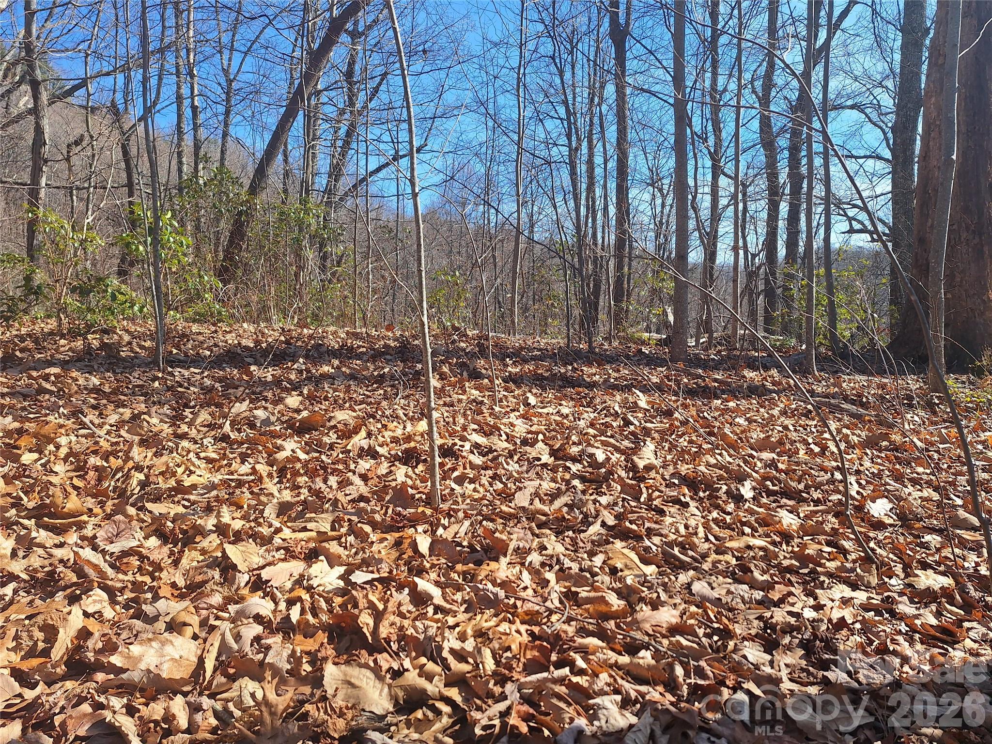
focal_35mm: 23
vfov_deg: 58.9
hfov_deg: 73.9
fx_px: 659
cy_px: 372
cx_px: 496
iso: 40
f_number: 1.8
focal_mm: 5.54
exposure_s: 1/1873
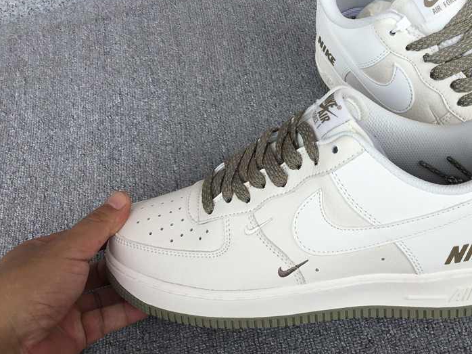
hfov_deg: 46.7
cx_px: 268
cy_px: 165
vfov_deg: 35.9
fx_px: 545
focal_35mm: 40
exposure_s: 1/413
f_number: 2.4
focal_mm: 3.3
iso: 25
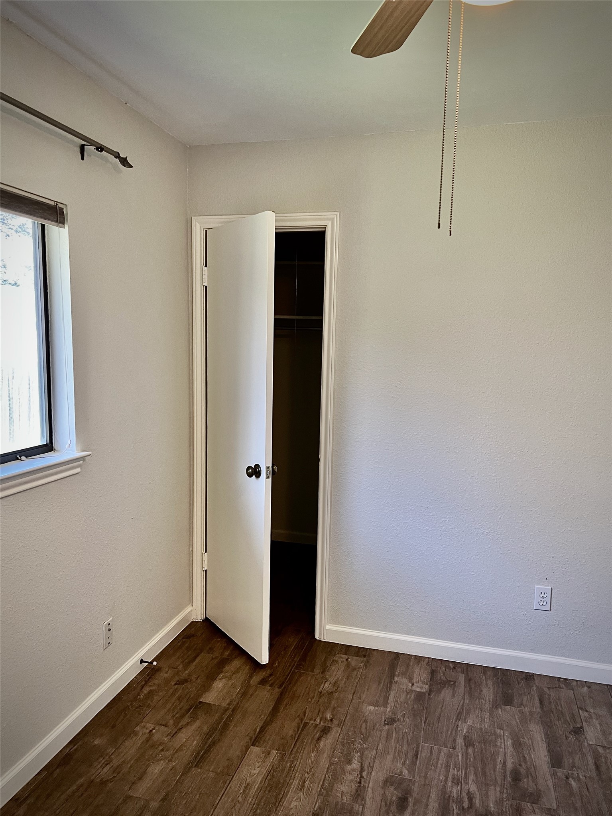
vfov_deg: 67.3
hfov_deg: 53.1
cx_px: 306
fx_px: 613
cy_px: 408
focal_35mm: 26
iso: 160
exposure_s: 1/60
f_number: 1.5
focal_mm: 5.7
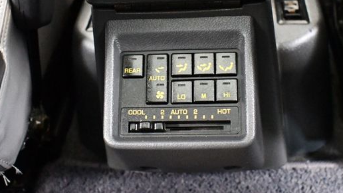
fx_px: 473
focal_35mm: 52
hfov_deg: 39.8
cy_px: 85
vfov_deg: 23.0
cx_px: 188
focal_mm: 20
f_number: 3.8
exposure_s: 1/60
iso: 11400
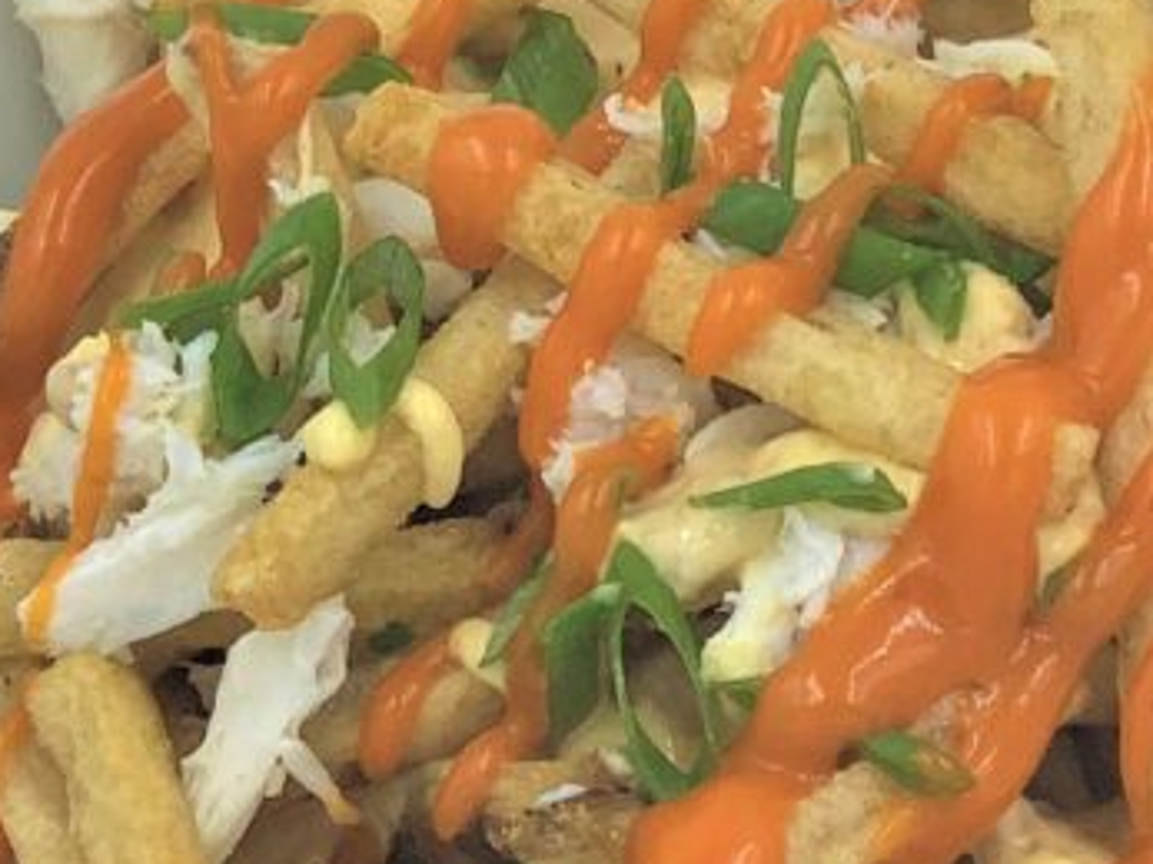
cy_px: 522
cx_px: 784
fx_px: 3996
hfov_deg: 16.4
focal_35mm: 120
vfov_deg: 12.3
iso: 16
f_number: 2.4
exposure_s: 1/484
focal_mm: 6
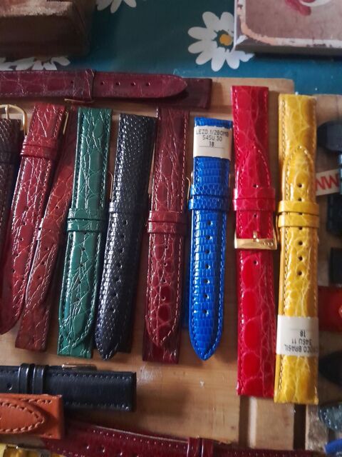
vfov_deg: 67.3
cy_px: 228
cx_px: 171
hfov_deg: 53.1
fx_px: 343
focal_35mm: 26
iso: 1600
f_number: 1.8
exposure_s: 1/10
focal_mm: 3.98
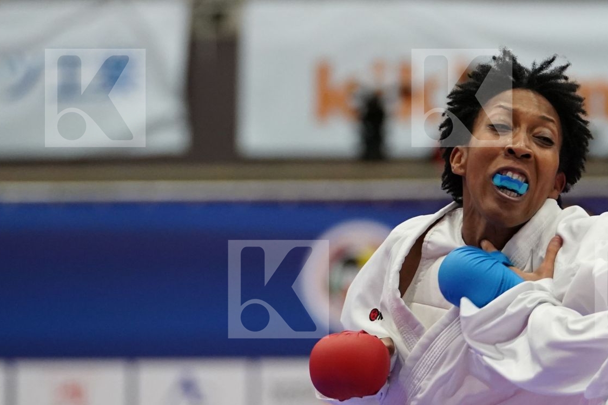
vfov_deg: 3.8
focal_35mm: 362
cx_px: 462
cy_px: 289
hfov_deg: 5.7
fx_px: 6112
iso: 3200
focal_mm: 151
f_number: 2.8
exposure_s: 1/1000
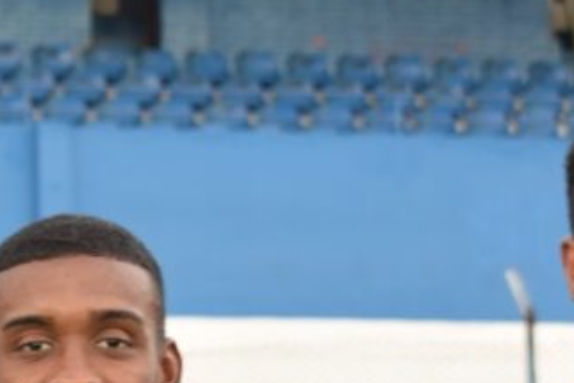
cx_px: -21
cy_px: 531
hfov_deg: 9.4
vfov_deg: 6.2
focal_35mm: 218
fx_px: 3477
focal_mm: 40
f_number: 4.8
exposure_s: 1/20
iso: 100
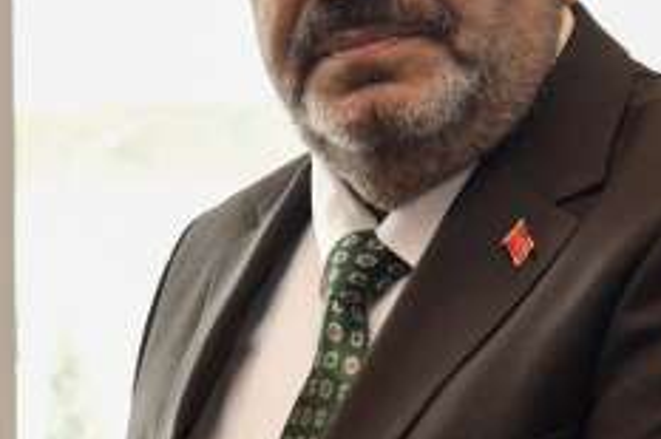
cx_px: -216
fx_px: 3835
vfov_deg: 6.5
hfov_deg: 9.7
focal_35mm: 209
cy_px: 585
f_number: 4.5
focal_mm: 38
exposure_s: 1/100
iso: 1250
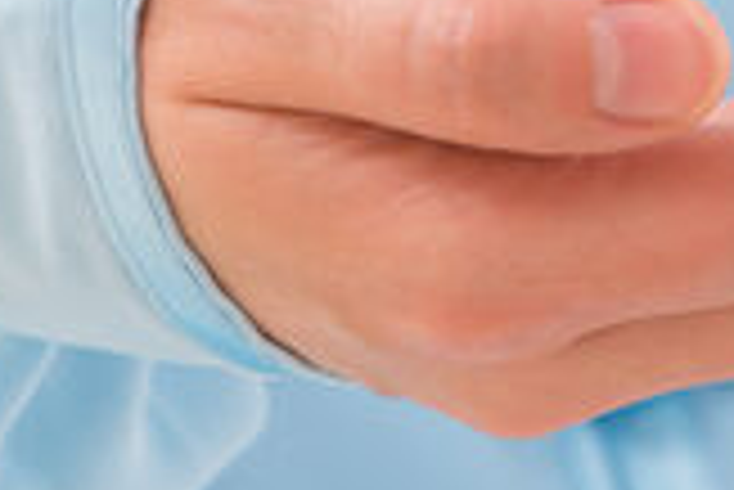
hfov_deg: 2.0
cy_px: -492
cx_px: 615
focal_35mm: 1041
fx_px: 21243
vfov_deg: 1.3
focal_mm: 200
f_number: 5.6
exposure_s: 1/200
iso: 160
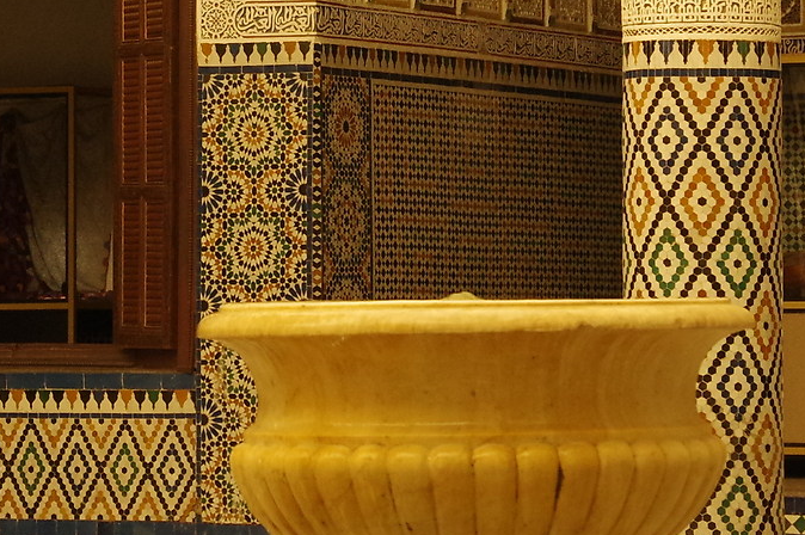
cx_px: 7
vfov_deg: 6.0
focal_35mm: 228
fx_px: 5093
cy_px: -73
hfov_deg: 9.0
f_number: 7.1
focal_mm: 43
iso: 1600
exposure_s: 1/80
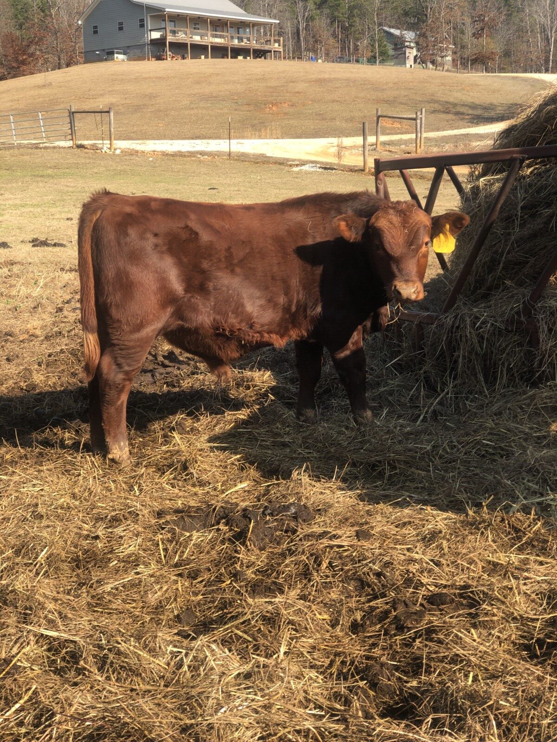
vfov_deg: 33.8
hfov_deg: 25.7
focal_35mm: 57
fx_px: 1223
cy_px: 371
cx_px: 278
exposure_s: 1/294
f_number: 2.8
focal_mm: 6.6
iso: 20
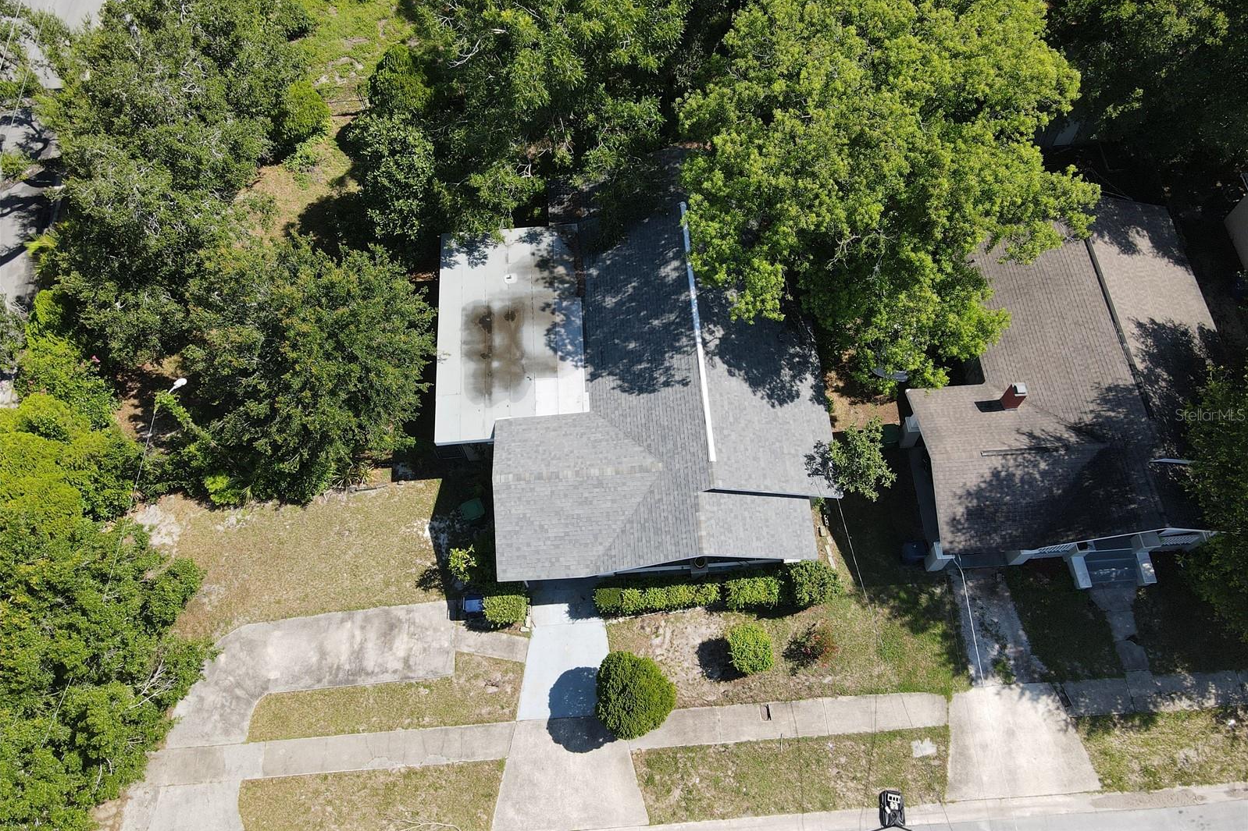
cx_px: 624
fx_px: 867
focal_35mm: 25
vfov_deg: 51.3
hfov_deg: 71.5
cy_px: 414
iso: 100
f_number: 2.8
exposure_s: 1/400
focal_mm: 4.5
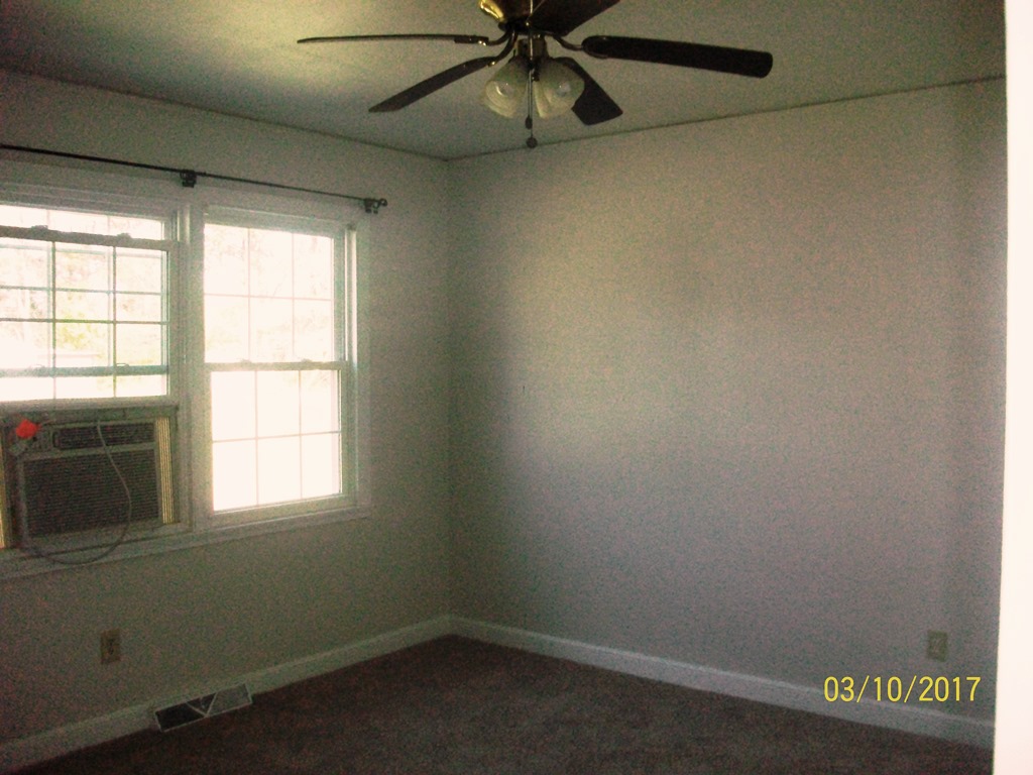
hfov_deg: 56.8
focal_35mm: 32
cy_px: 388
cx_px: 516
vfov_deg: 44.2
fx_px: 955
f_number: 2.8
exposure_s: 1/125
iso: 400
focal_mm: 5.7
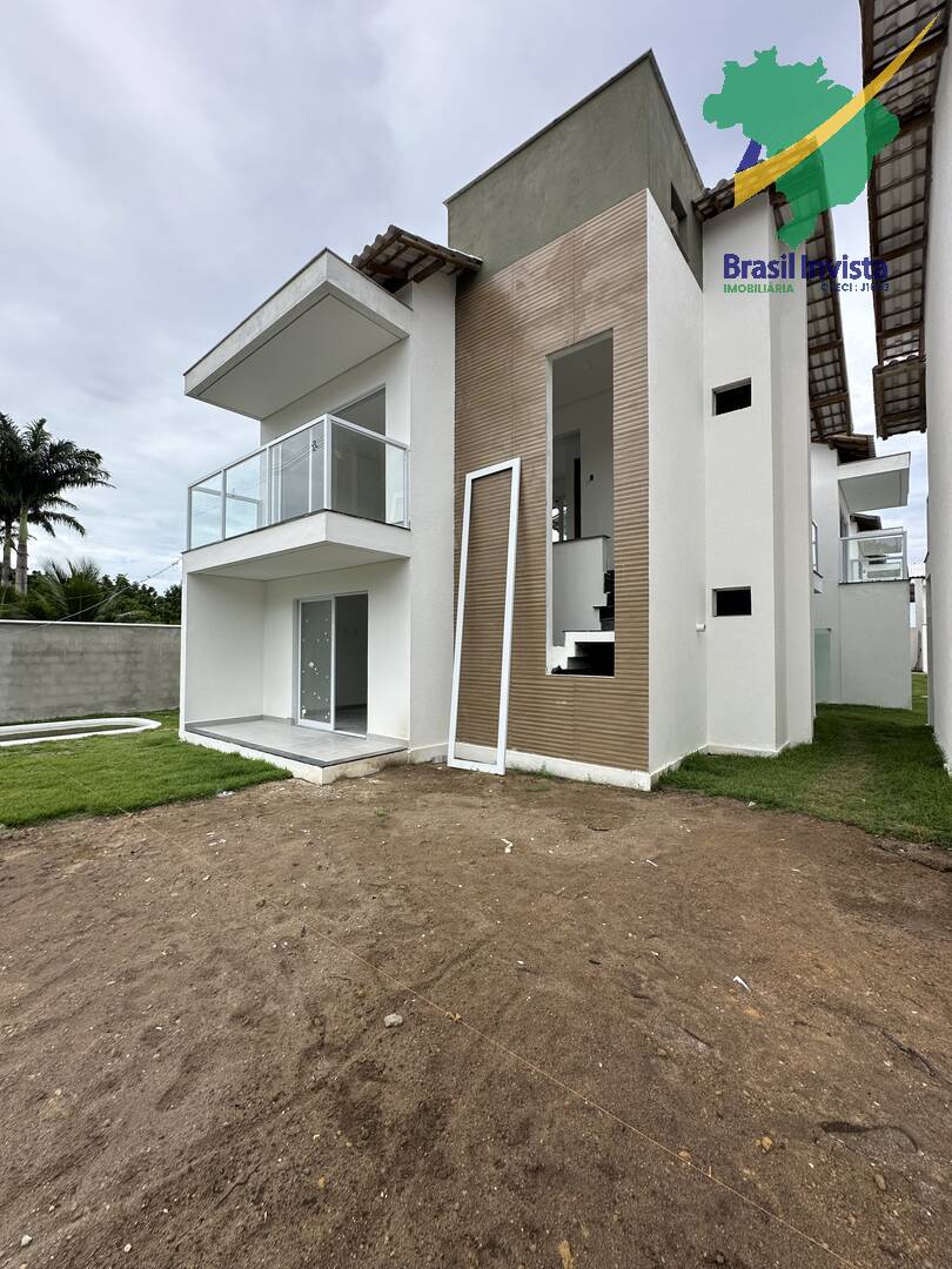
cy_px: 634
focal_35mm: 14
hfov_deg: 85.7
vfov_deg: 102.1
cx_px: 476
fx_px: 513
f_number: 2.2
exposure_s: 1/666
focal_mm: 2.22
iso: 40
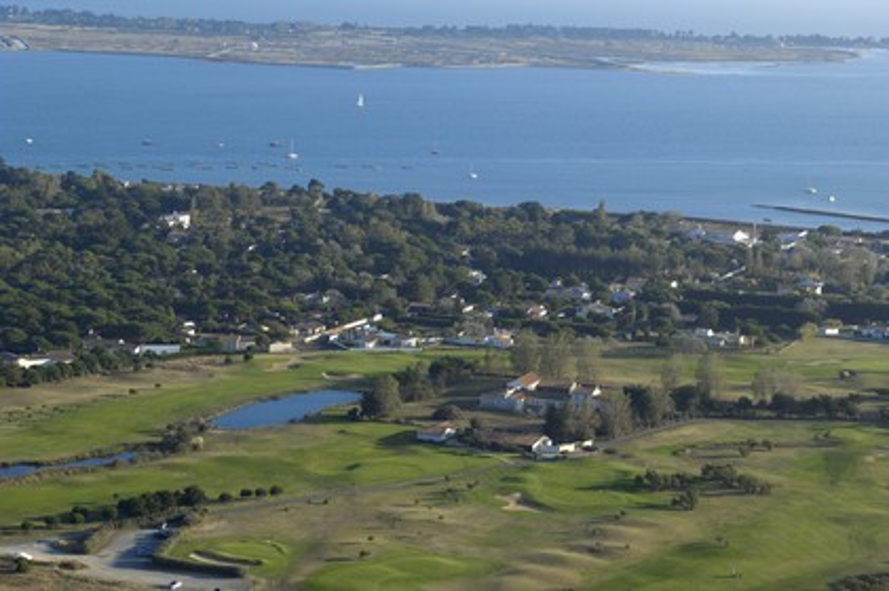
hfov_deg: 19.5
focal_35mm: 105
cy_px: 296
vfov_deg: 13.0
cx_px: 444
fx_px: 2591
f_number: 5
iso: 100
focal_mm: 70
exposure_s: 1/320
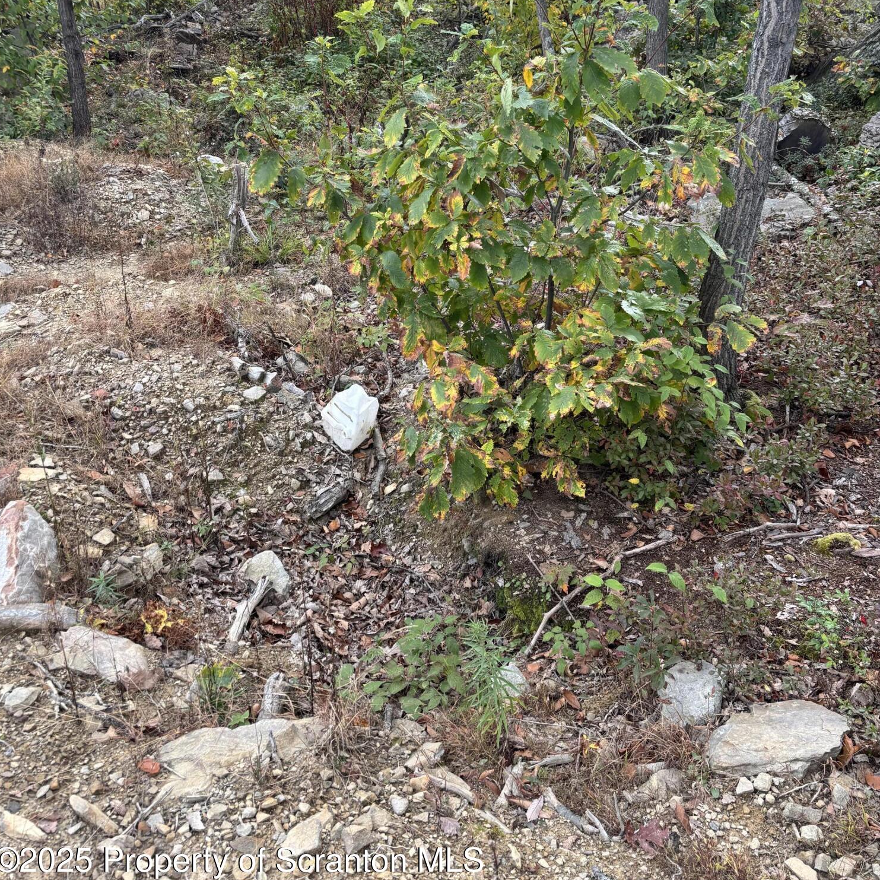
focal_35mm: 31
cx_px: 436
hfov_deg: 52.5
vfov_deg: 51.9
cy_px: 321
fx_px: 892
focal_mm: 5.96
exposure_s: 1/477
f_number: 1.6
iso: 50
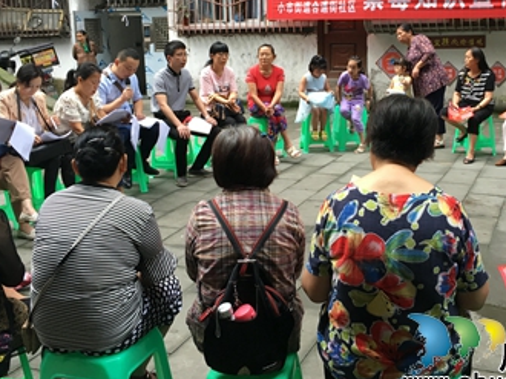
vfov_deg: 32.6
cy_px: 131
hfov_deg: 42.8
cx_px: 302
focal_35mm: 44
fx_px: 643
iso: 25
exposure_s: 1/33
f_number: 2.2
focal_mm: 4.15
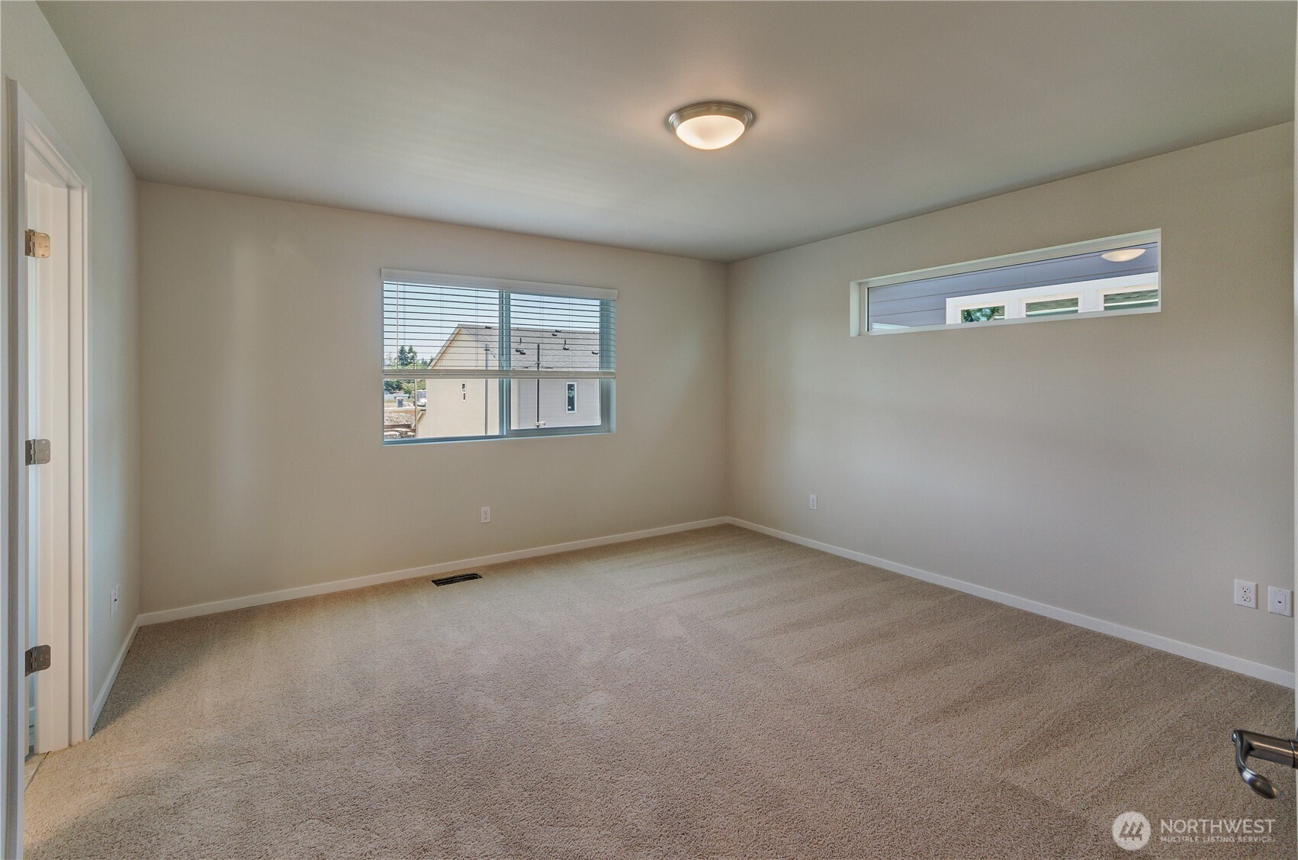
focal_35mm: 15
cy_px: 430
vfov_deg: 77.1
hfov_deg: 100.5
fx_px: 540
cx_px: 649
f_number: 5.6
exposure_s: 1/20
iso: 160
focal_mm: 10
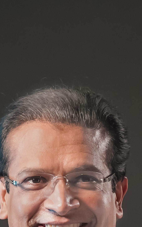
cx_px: 55
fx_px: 2291
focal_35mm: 370
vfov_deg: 5.7
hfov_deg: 3.5
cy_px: 248
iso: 2000
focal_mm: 90
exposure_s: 1/100
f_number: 2.8
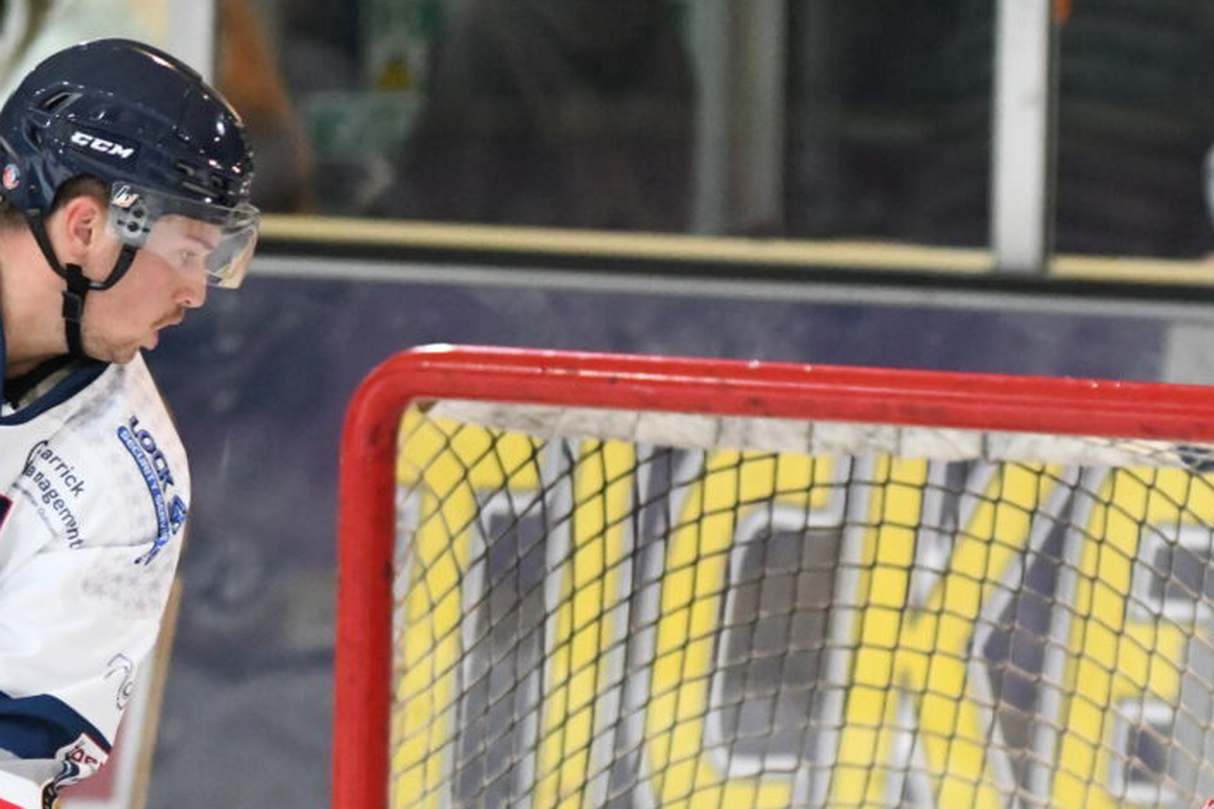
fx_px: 29296
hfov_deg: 2.4
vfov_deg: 1.6
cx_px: 1212
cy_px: 1078
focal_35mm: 869
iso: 8000
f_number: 2.8
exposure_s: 1/1000
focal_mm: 300
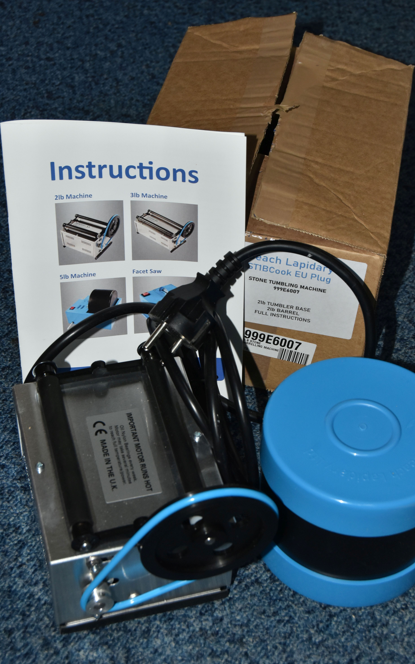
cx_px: 215
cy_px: 334
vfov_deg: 33.0
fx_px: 1122
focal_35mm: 62
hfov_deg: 21.0
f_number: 8
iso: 800
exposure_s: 1/60
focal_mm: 40
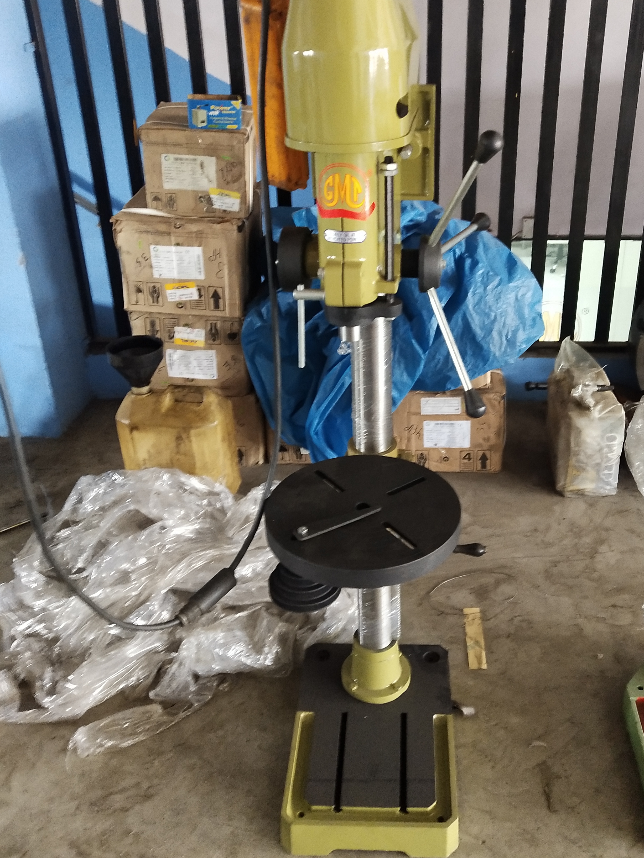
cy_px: 394
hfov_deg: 38.5
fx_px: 918
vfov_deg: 50.1
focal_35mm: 37
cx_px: 387
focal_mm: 3.95
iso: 420
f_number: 1.8
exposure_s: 1/33.3
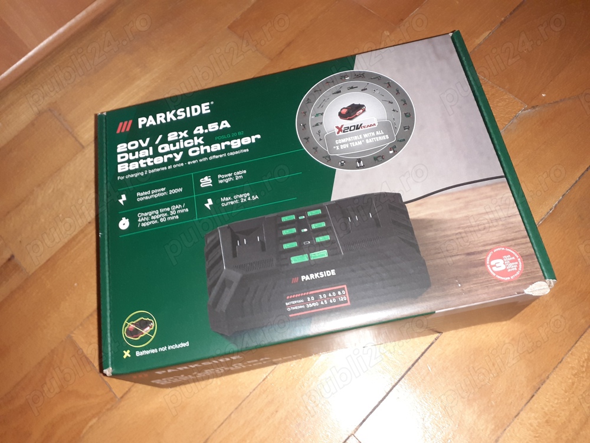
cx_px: 295
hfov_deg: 65.3
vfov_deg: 51.4
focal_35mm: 27
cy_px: 222
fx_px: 460
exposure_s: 1/17
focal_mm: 3.6
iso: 1000
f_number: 1.9
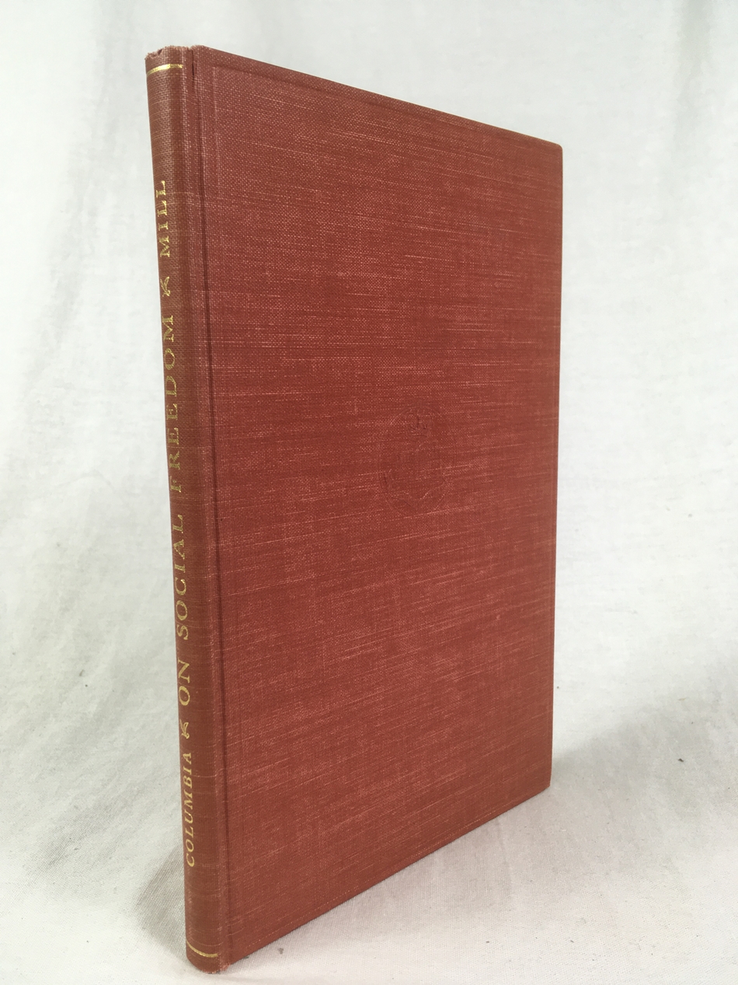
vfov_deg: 61.7
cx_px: 369
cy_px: 492
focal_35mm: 29
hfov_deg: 48.2
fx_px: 824
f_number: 2.2
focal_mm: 4.15
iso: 40
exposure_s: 1/100
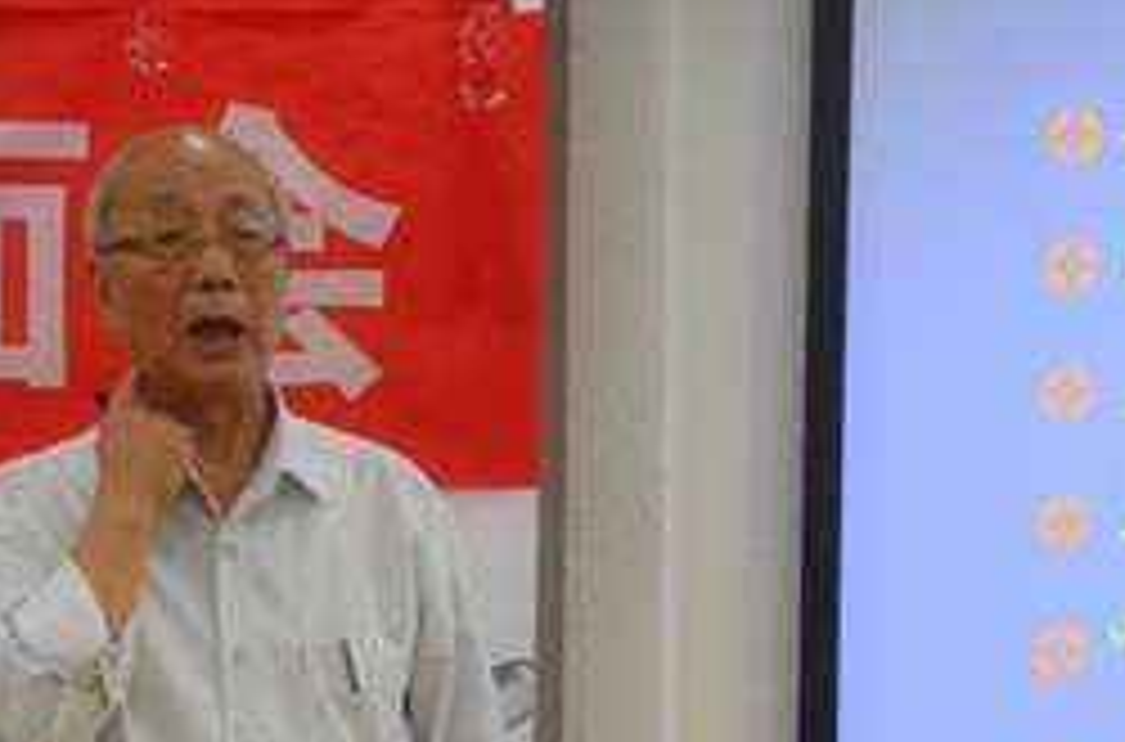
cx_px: 639
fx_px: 5545
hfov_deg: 11.6
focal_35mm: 178
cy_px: 587
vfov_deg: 7.6
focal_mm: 66
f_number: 6.3
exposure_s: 1/160
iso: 6400
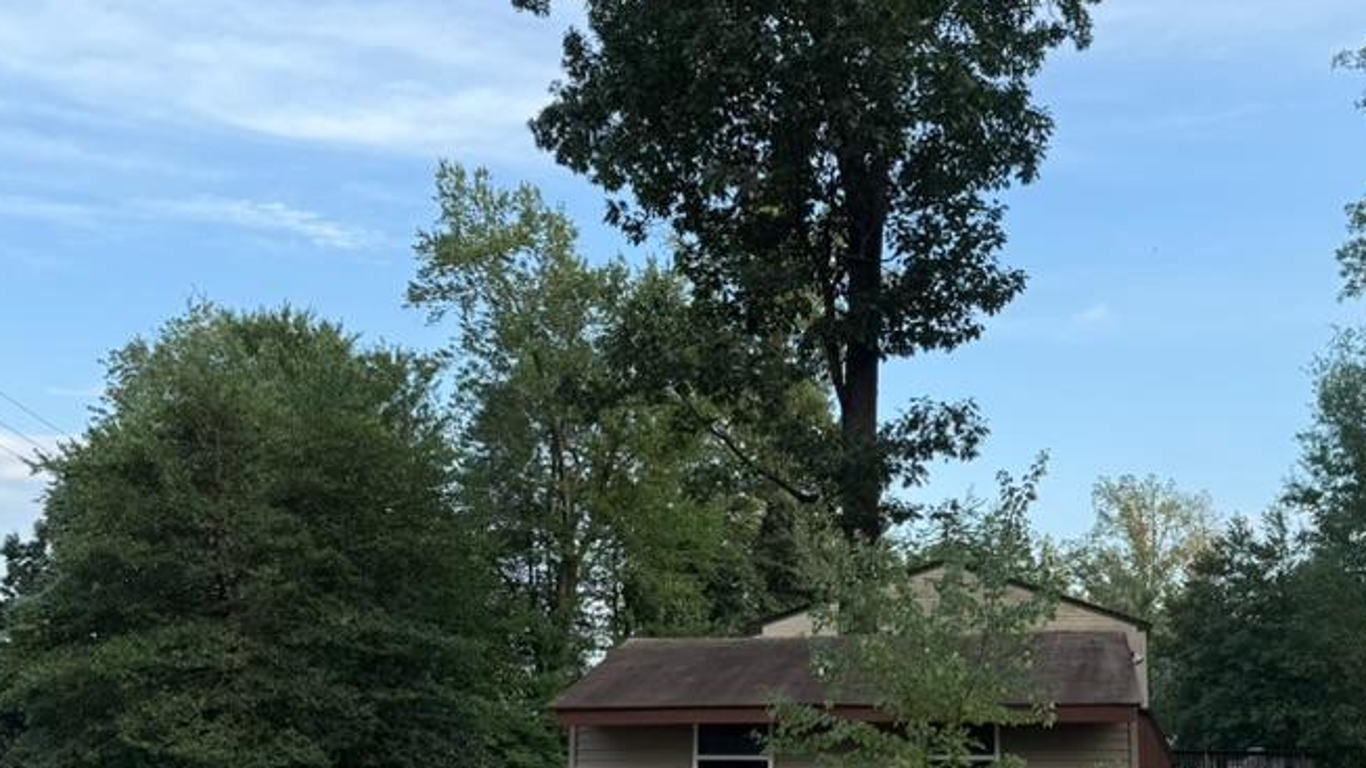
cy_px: 548
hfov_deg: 49.1
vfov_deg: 28.7
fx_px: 1485
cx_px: 826
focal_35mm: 41
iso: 80
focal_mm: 6.76
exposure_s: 1/898
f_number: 1.78
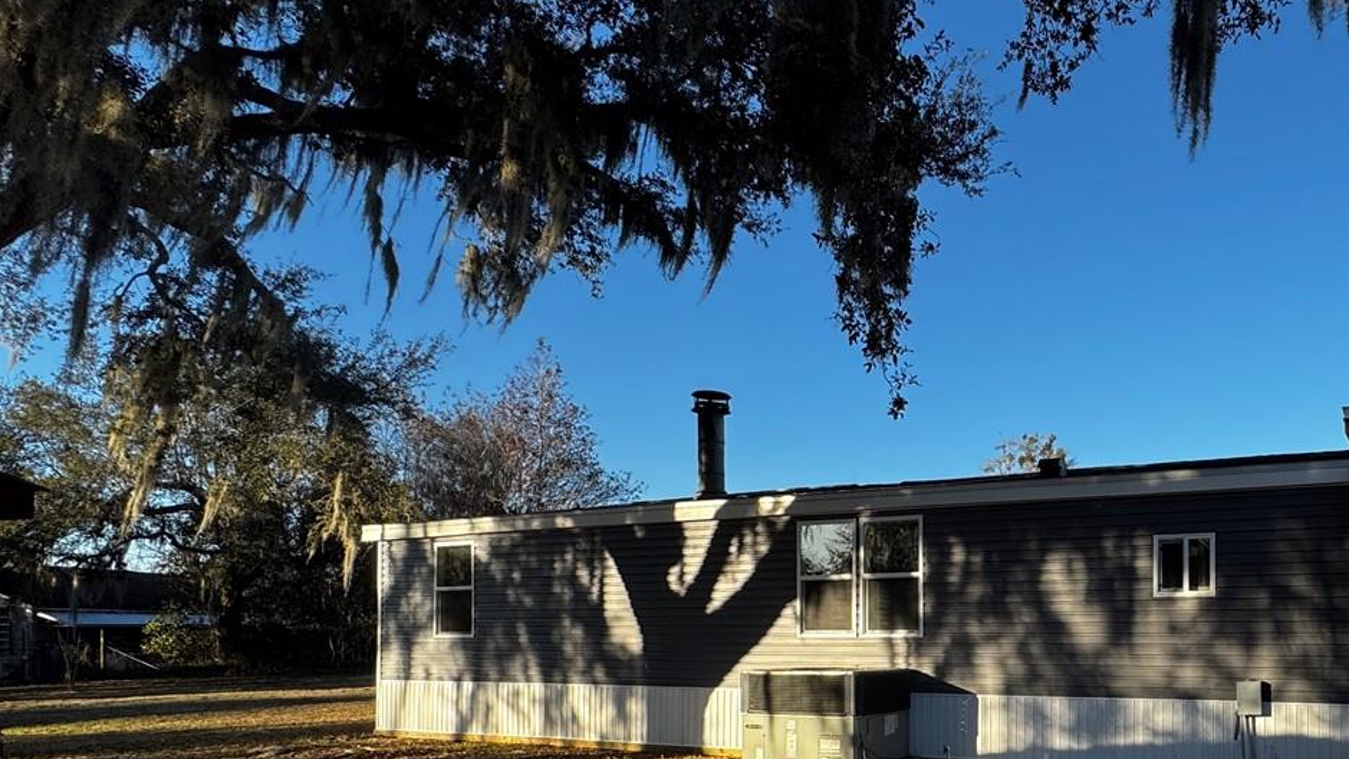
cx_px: 1036
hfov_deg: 66.7
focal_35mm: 26
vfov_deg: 42.2
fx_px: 930
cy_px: 617
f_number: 2.2
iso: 40
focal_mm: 2.22
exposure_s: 1/771
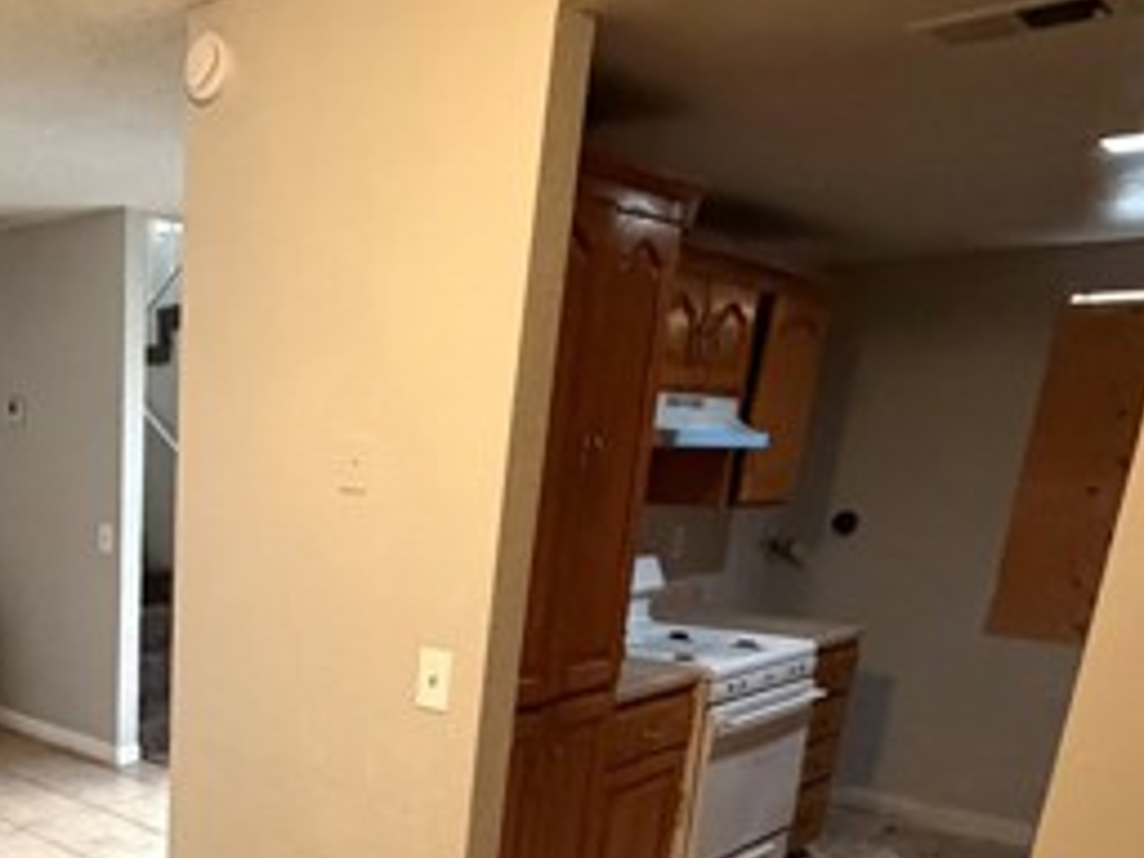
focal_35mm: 35
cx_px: 152
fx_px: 1157
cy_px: 773
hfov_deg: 48.1
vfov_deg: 38.0
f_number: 2.2
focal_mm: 2.22
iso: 1000
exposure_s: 1/60
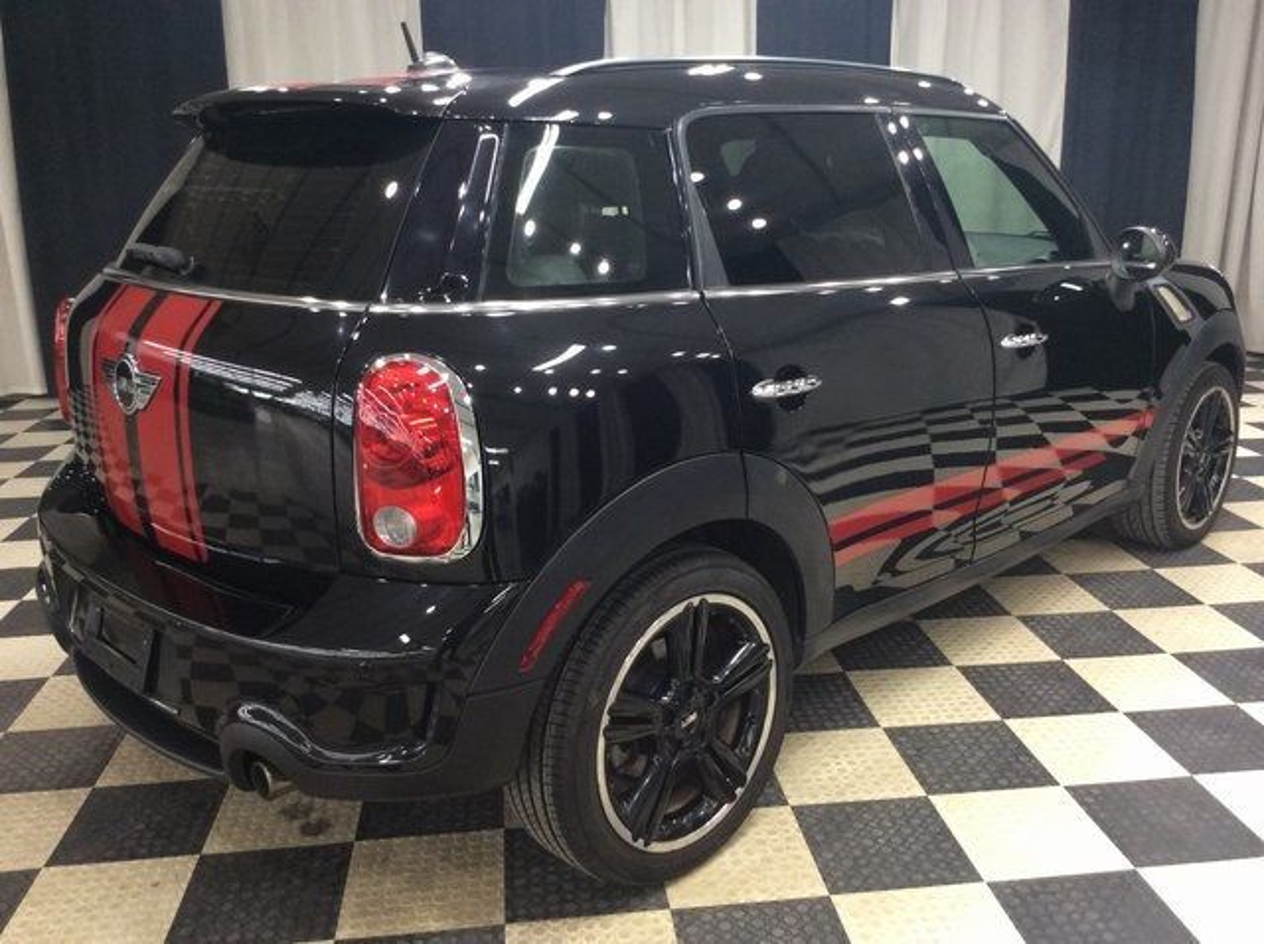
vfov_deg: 44.1
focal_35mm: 32
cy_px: 472
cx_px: 632
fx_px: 1167
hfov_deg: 56.9
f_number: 2.4
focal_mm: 3.3
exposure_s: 1/24
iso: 80
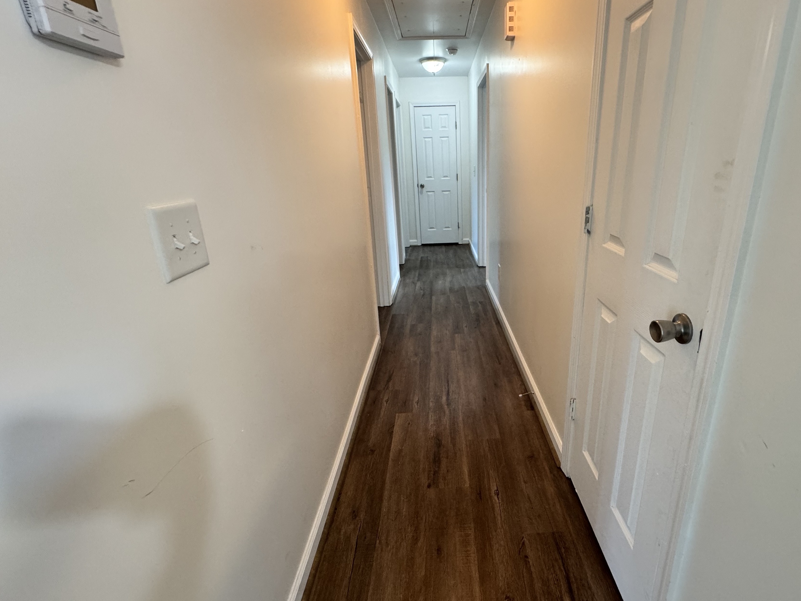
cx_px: 451
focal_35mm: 17
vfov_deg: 74.7
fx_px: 393
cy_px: 287
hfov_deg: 90.6
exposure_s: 1/60
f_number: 2.2
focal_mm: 2.22
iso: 250
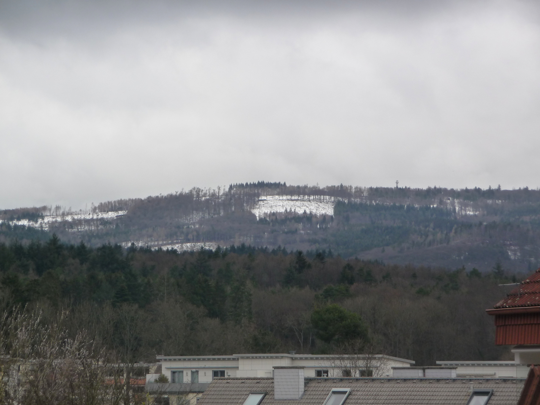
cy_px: 202
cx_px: 270
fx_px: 2465
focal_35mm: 158
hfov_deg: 12.5
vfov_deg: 9.4
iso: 160
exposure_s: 1/160
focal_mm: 27.1
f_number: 4.8
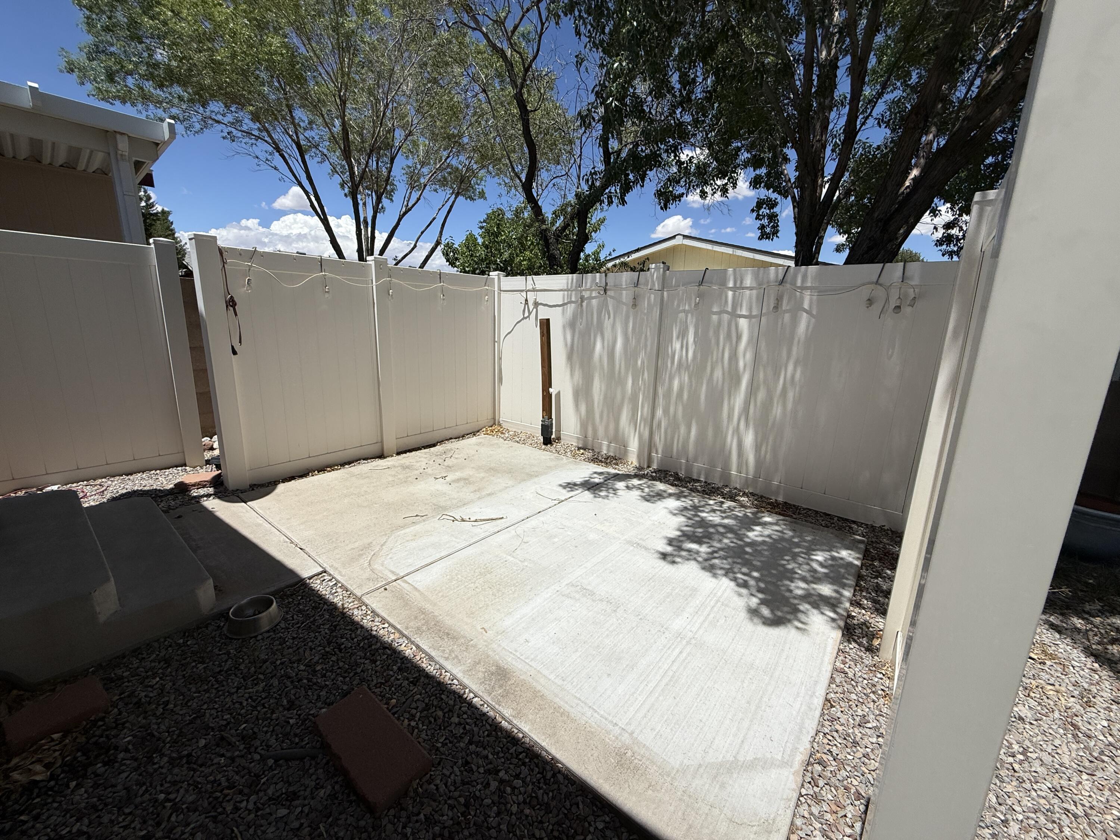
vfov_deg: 85.7
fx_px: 453
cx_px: 560
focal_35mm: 14
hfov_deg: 102.1
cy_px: 420
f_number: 2.2
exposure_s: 1/6173
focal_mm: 2.22
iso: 50
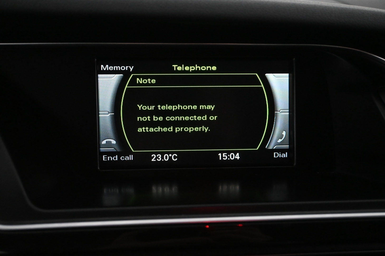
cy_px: 128
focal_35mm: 32
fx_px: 345
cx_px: 192
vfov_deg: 40.8
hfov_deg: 58.3
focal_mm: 21.5
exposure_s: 1/125
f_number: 4.5
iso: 6400
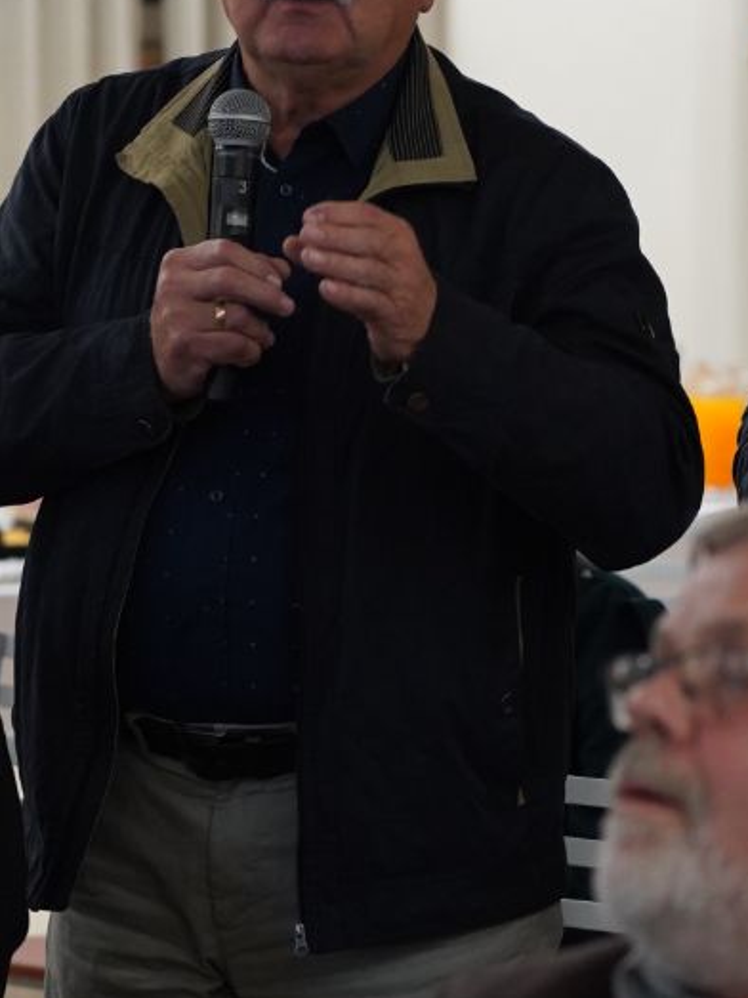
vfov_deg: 7.9
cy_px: 417
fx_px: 7235
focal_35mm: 251
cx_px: 384
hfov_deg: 5.9
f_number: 4
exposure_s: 1/100
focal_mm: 105
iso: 4000
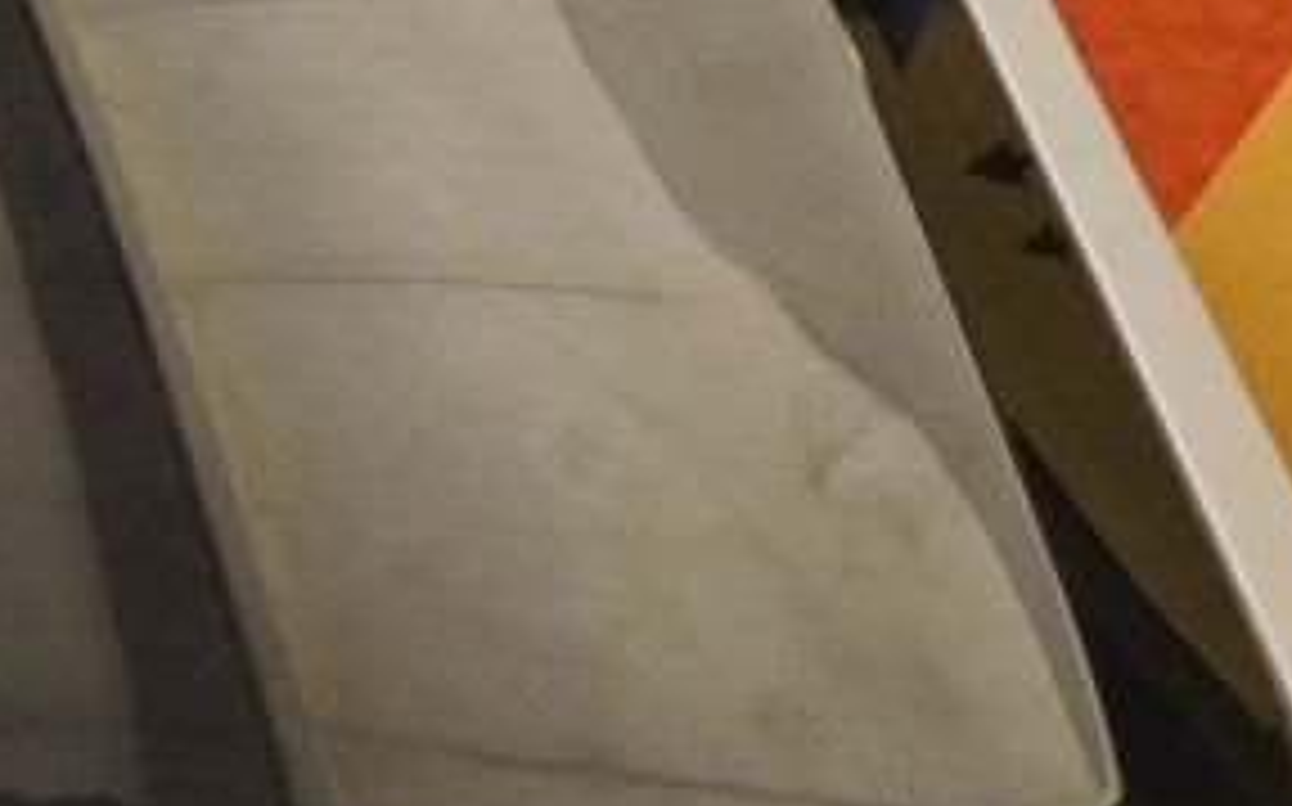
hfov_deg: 15.7
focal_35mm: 102
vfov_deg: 12.7
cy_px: 5
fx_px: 3589
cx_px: -1355
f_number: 1.7
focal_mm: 6.3
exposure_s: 1/120
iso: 800
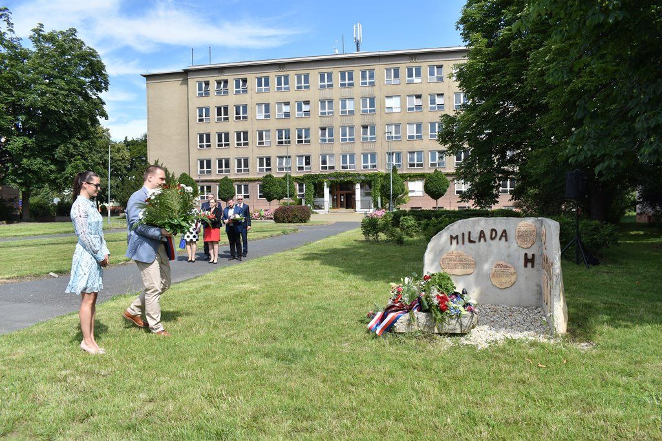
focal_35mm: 30
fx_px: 552
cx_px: 331
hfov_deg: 61.9
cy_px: 220
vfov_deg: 43.6
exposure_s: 1/250
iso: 100
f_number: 8
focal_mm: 20
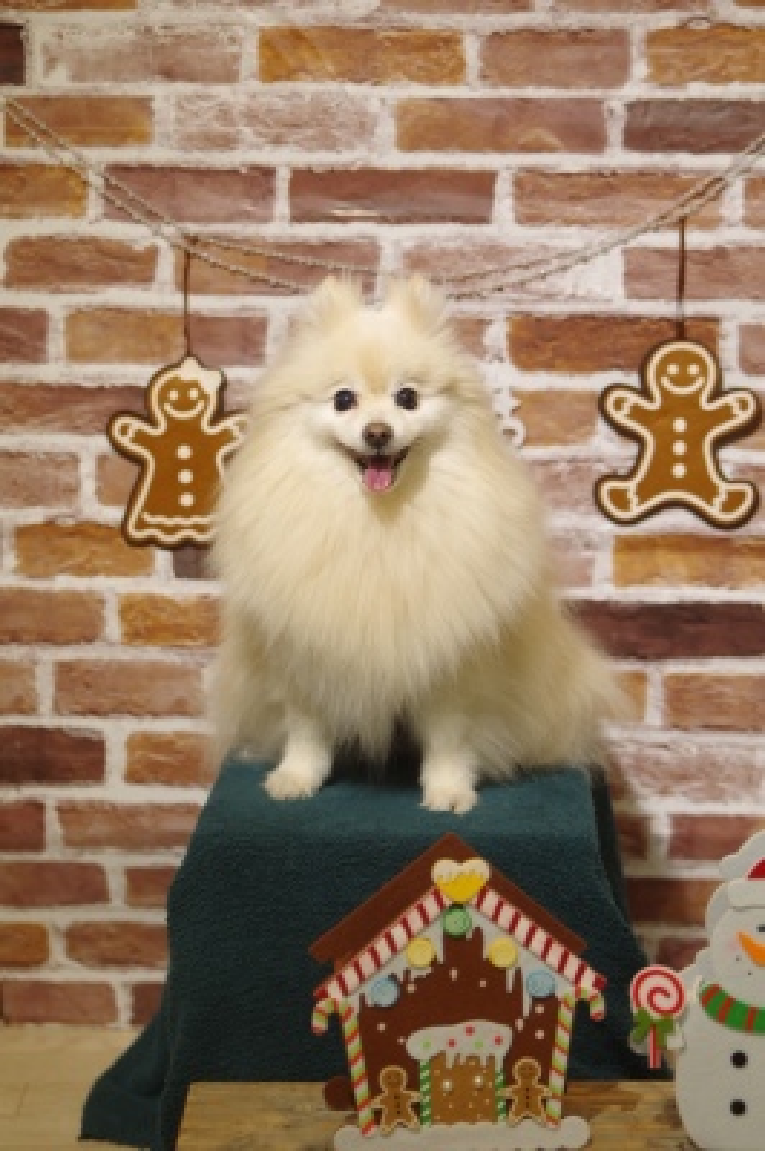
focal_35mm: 82
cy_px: 576
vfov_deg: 24.8
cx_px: 382
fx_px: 2618
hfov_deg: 16.6
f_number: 3.2
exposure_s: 1/160
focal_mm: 55
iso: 500
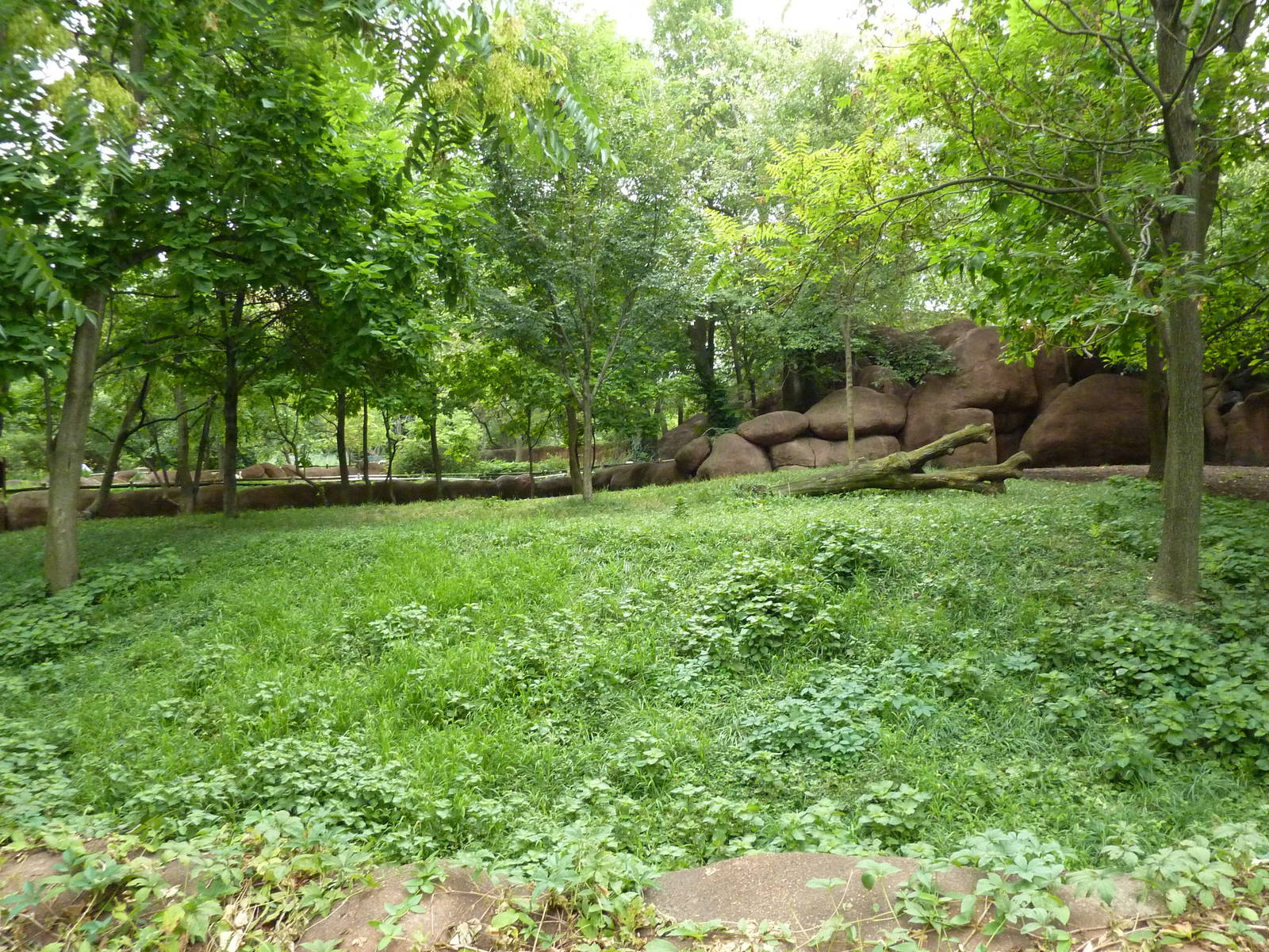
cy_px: 476
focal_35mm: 25
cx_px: 634
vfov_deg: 54.9
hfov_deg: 69.4
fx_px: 916
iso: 400
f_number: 3.3
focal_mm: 4.1
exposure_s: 1/100
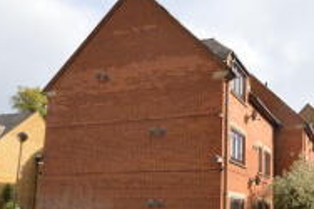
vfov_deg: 34.3
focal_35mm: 38
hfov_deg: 48.3
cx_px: 244
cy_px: 156
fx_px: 331
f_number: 7.1
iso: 100
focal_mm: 10
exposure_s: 1/200
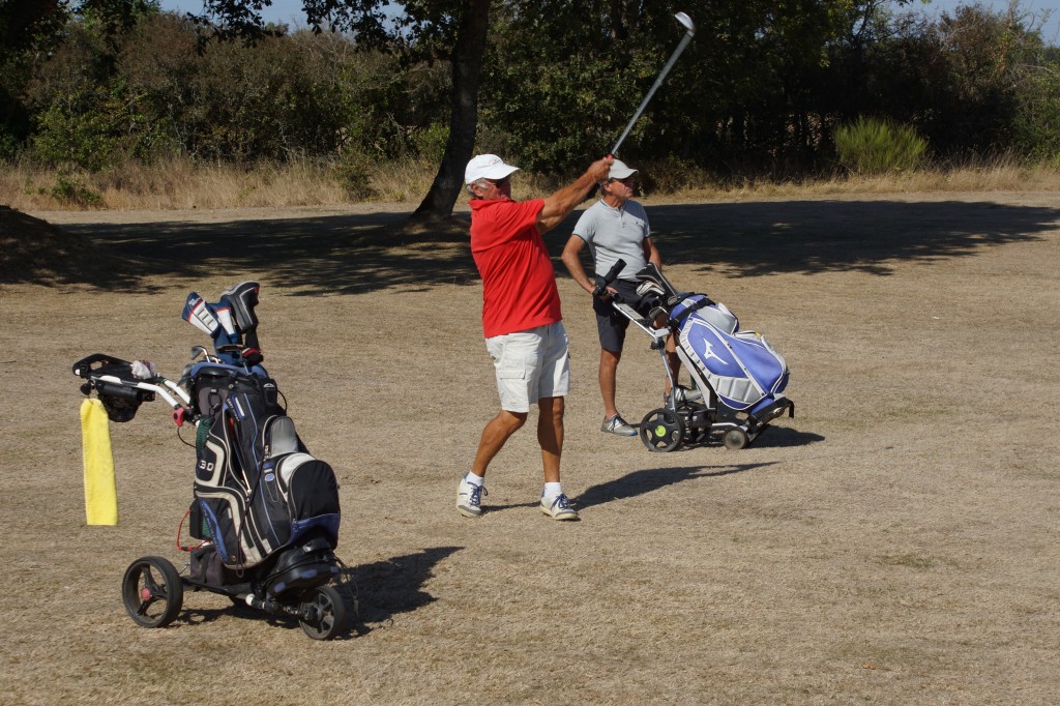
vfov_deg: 18.2
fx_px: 2207
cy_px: 353
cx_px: 530
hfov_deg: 27.0
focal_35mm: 75
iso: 100
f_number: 9
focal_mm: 50
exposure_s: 1/320
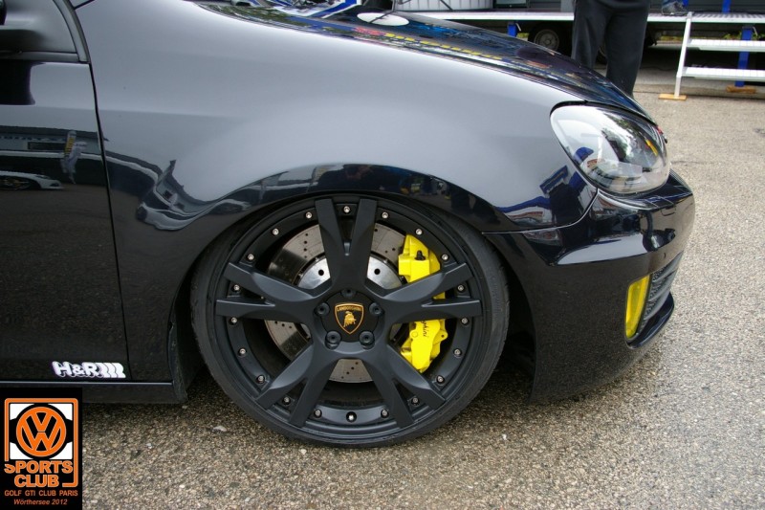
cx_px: 382
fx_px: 669
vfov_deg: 41.7
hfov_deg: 59.5
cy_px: 255
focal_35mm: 32
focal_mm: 21
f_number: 4.5
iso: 200
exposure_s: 1/60
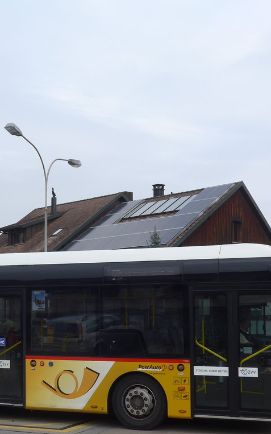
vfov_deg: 33.9
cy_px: 255
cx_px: 72
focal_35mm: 60
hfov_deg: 21.5
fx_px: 709
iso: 80
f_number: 2.8
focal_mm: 7.5
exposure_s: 1/1000
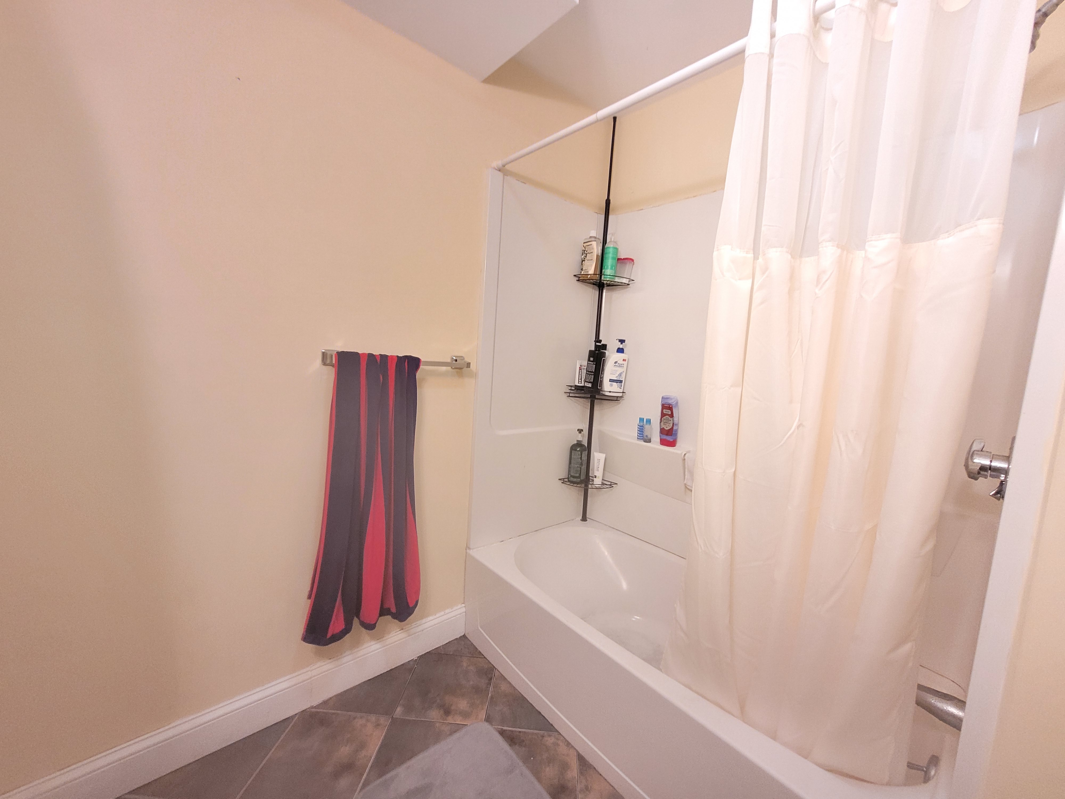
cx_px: 532
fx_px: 400
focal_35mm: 13
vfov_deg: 89.9
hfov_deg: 106.2
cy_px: 400
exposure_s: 1/29
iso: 320
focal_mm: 1.74
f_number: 2.2
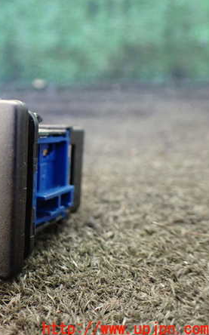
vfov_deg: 46.2
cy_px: 169
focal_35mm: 43
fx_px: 392
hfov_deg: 27.6
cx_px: -14
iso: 800
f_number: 2.3
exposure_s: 1/80
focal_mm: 5.4
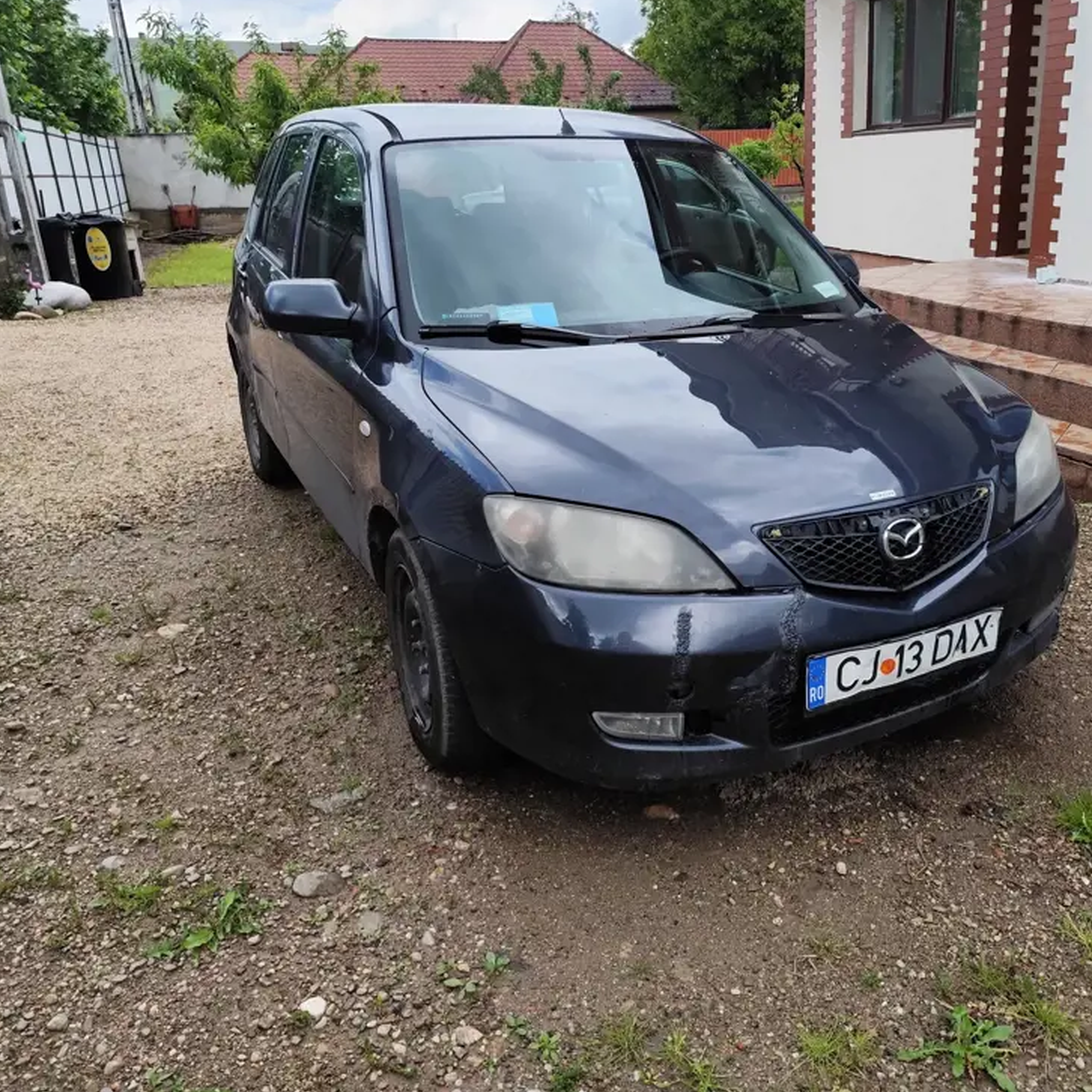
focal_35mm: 28
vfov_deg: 57.3
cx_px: 689
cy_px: 529
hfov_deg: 56.5
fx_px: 999
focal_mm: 6.19
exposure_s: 1/847
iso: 50
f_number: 1.65
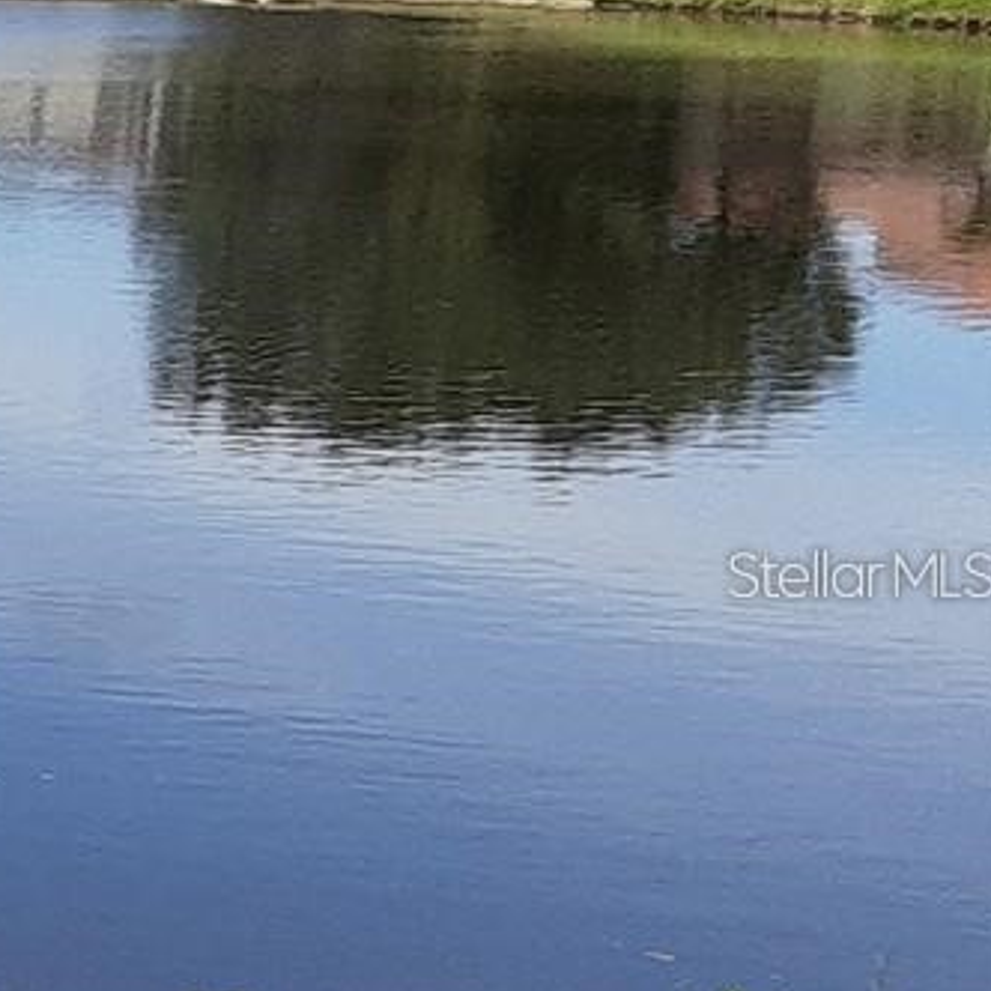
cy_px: 573
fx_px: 3725
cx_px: -1379
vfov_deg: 15.1
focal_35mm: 115
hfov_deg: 12.2
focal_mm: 2.91
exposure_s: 1/1972
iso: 40
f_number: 1.9
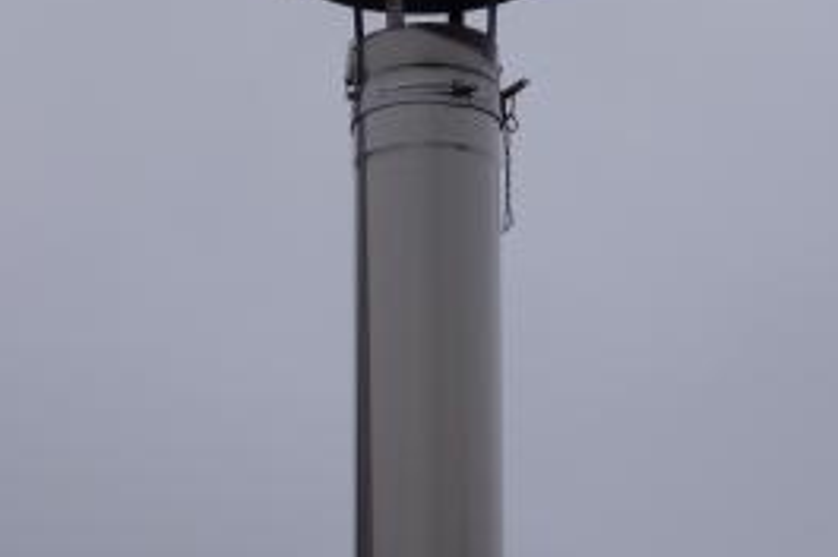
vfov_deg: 9.9
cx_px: 402
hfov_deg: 14.9
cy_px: 386
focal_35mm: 138
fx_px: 3208
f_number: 5.4
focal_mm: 13.9
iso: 100
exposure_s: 1/200
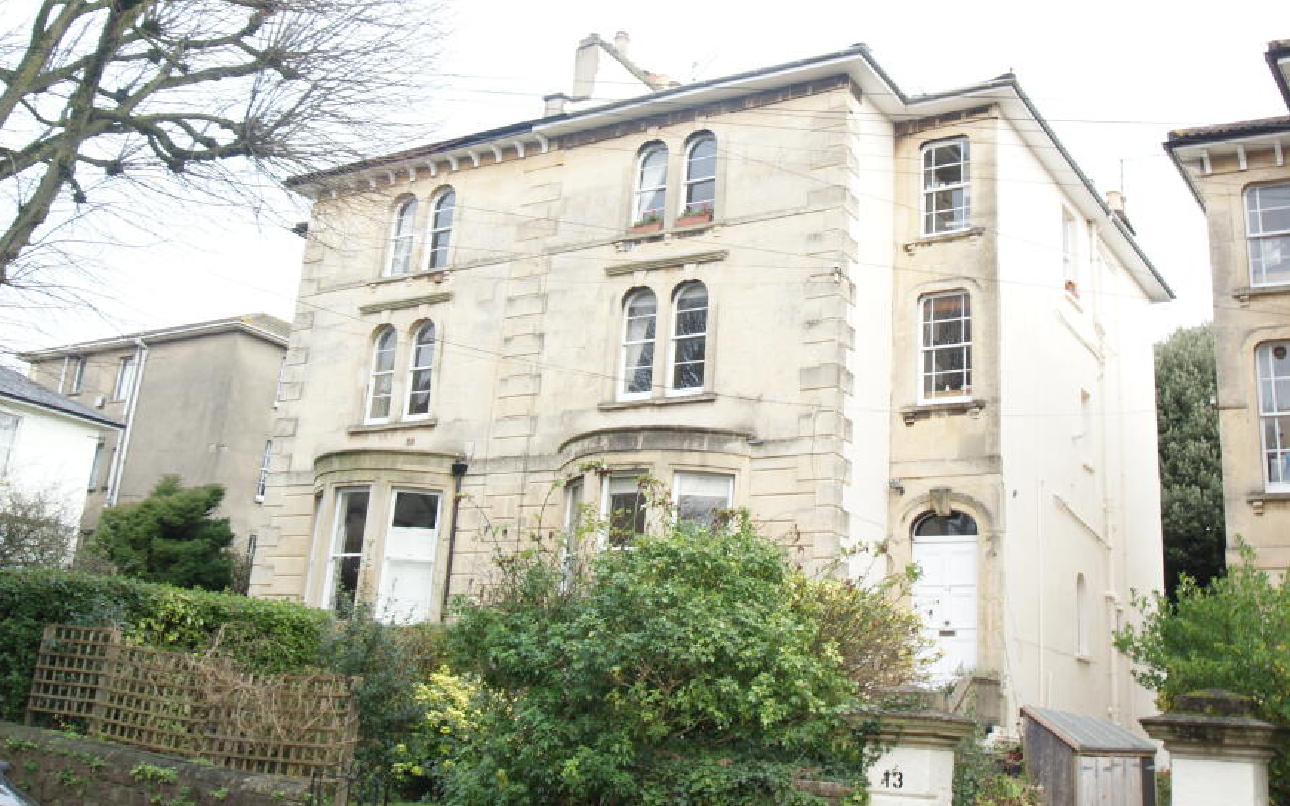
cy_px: 392
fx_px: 1265
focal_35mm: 36
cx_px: 692
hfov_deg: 54.0
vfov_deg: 35.3
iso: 200
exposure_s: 1/30
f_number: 8
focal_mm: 20
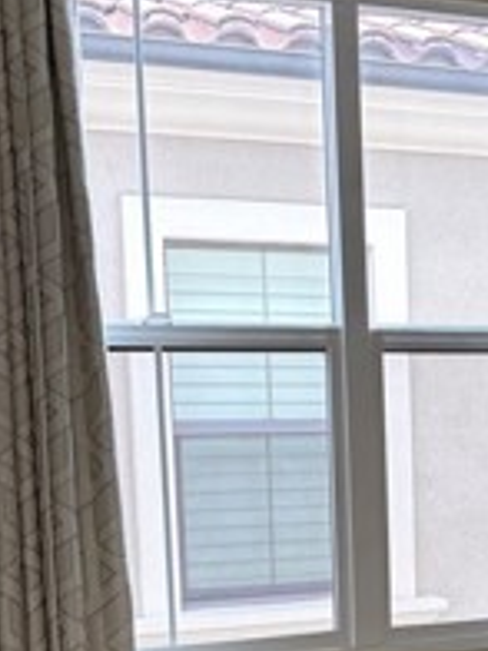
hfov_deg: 16.8
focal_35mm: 85
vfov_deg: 22.4
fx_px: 1598
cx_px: 544
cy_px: 611
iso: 40
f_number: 1.6
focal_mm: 5.96
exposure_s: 1/200
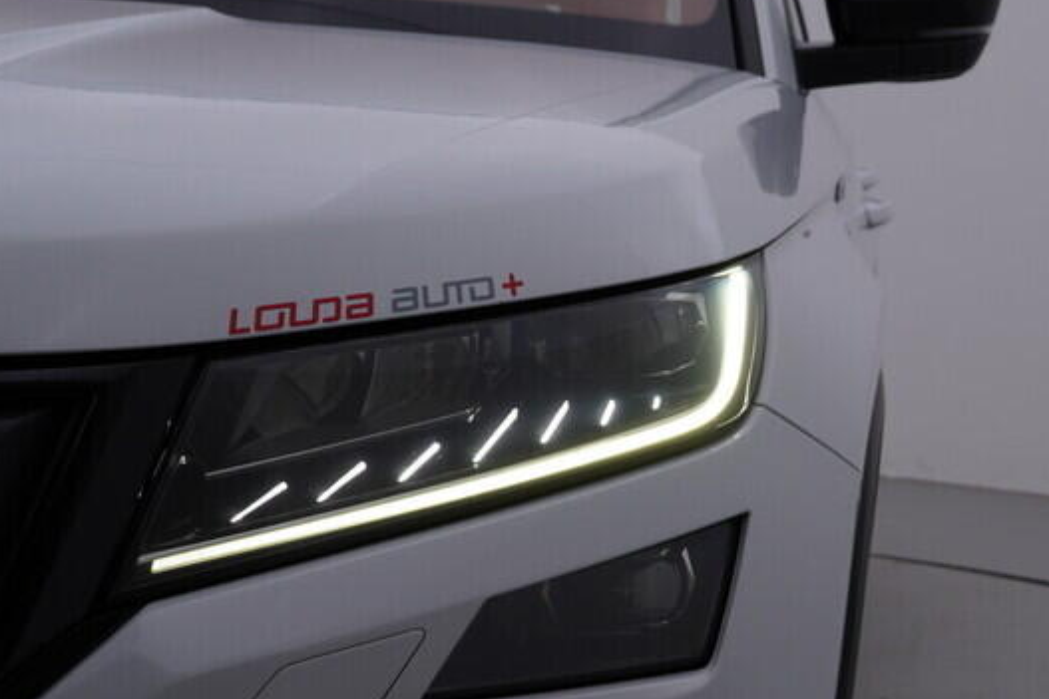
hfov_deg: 28.5
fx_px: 2039
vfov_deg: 19.2
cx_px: 752
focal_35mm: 70
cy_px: 571
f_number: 5.6
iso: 125
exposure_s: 1/160
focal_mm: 24
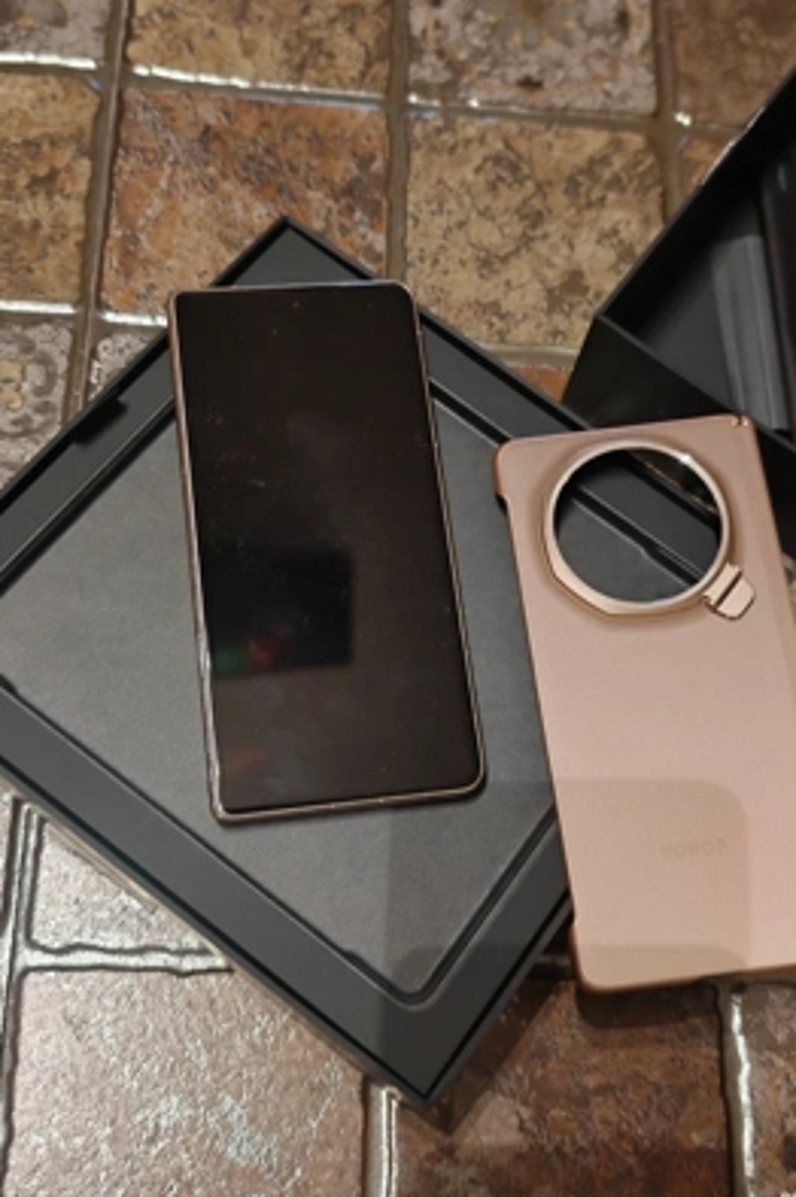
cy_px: 602
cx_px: 419
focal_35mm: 37
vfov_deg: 51.9
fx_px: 1229
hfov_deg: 35.9
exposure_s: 1/50
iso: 125
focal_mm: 6.83
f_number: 1.4
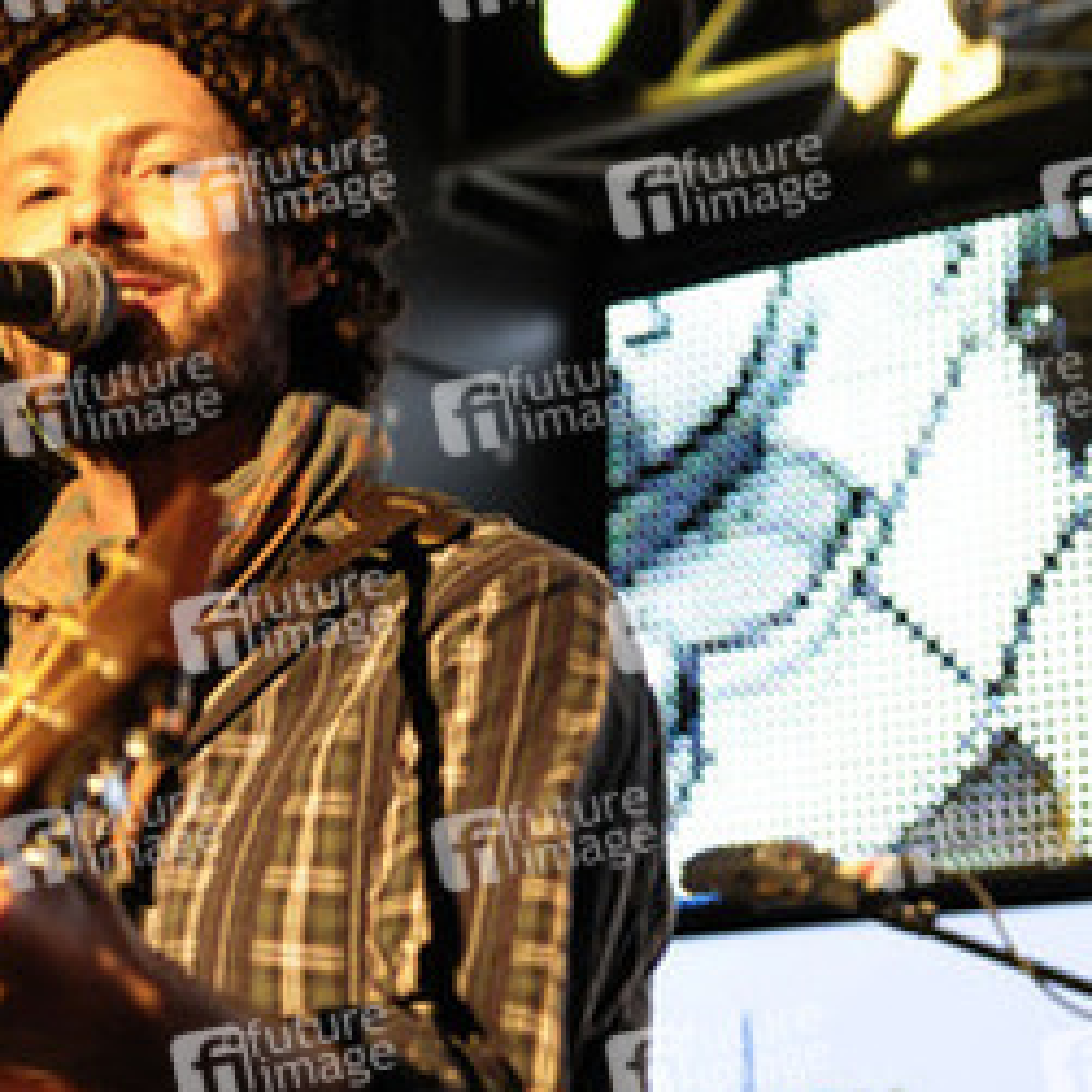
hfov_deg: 15.7
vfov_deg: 15.8
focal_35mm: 110
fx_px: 3926
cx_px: 167
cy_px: 513
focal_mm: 48
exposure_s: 1/100
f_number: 3.2
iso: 1600
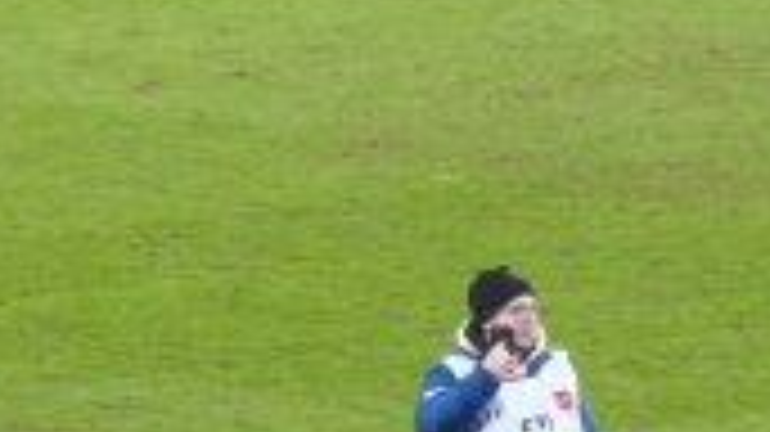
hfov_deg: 2.2
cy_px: 554
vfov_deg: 1.2
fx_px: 20285
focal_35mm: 994
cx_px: 599
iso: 400
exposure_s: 1/30
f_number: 6
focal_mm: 62.1
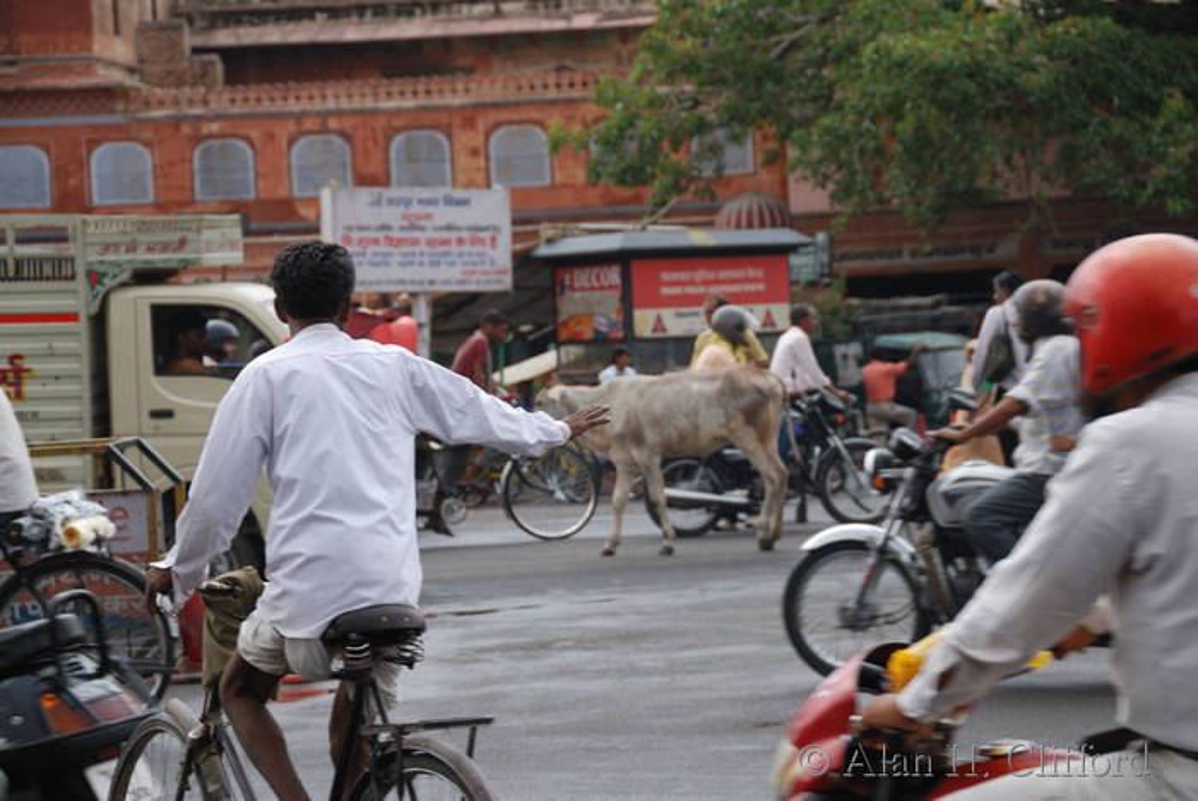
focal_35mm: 112
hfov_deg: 18.2
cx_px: 599
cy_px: 400
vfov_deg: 12.2
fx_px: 3747
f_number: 5.3
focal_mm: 75
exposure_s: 1/160
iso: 180
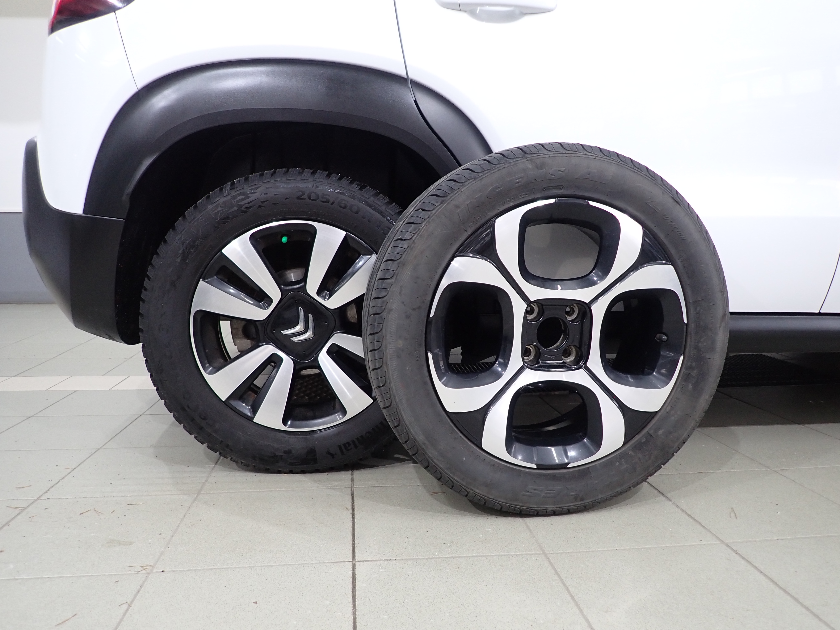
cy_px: 315
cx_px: 420
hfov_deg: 69.4
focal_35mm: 25
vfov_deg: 54.9
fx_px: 607
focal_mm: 4.5
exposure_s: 1/50
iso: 200
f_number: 2
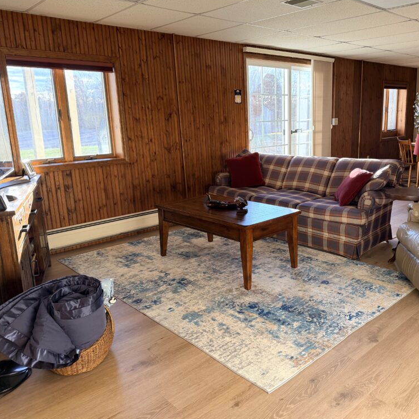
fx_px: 397
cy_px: 207
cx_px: 254
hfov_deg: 55.2
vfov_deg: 55.6
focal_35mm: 29
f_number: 1.78
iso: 125
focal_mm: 6.76
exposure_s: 1/214
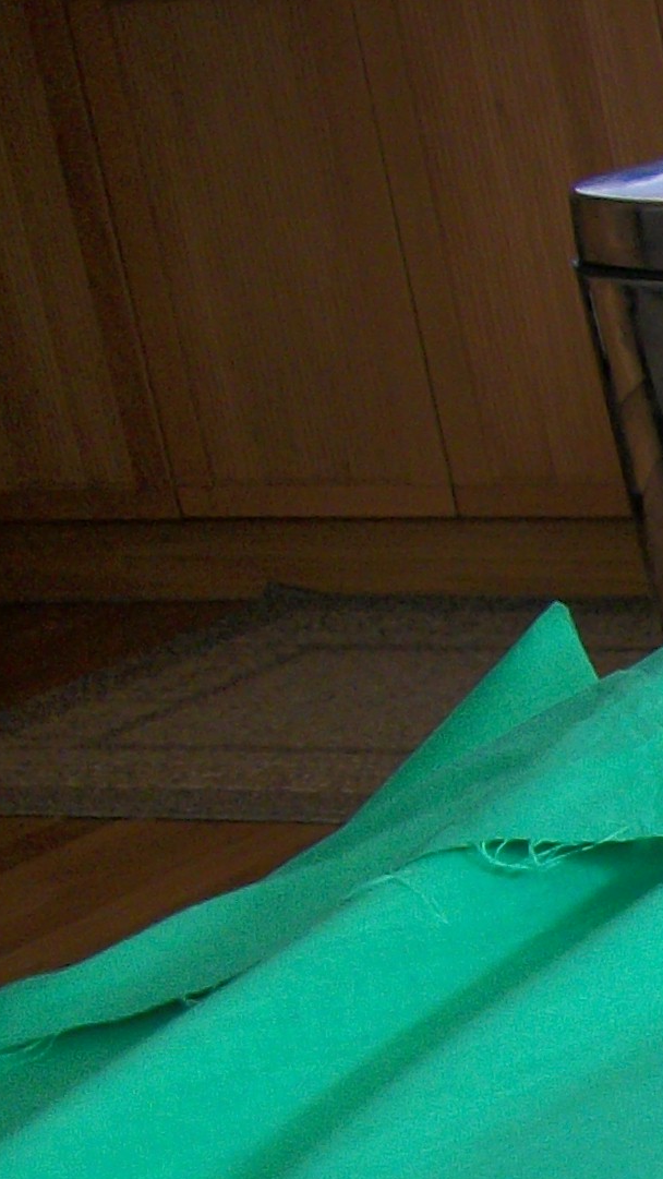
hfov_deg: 7.8
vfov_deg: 16.0
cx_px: 2171
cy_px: 1389
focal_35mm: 129
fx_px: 4032
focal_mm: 5.7
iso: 80
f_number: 2.9
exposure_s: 1/30
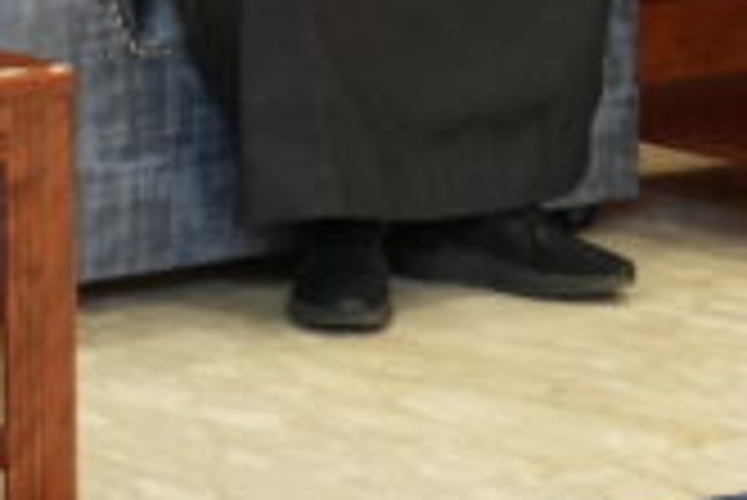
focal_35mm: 234
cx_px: 27
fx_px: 4860
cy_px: -277
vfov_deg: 5.8
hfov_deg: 8.7
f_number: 3.5
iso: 1250
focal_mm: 38
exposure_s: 1/100
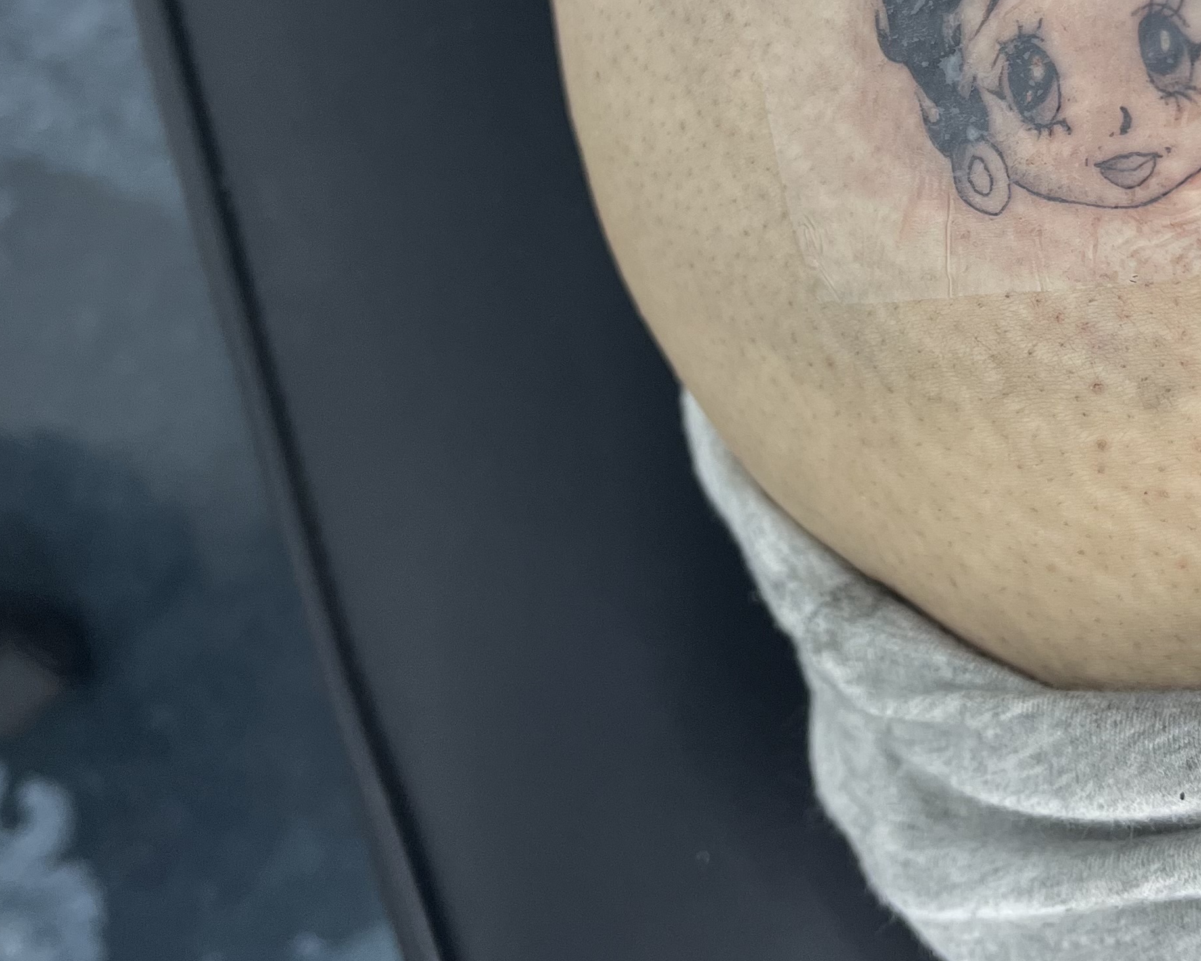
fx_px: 1991
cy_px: 82
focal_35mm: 56
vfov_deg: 26.2
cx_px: 955
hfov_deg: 32.7
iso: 125
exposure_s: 1/44
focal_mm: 5.1
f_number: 1.6
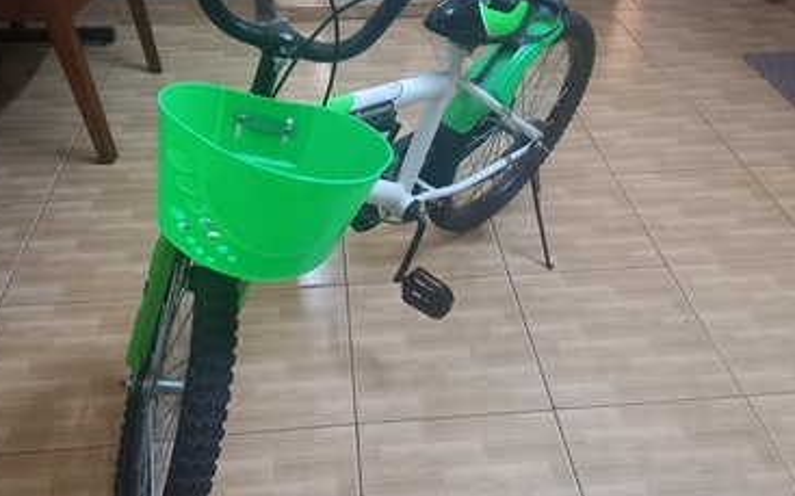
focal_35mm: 33
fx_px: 715
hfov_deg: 58.2
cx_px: 393
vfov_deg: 38.2
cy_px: 209
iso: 400
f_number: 2
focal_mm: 4.6
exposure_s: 1/24
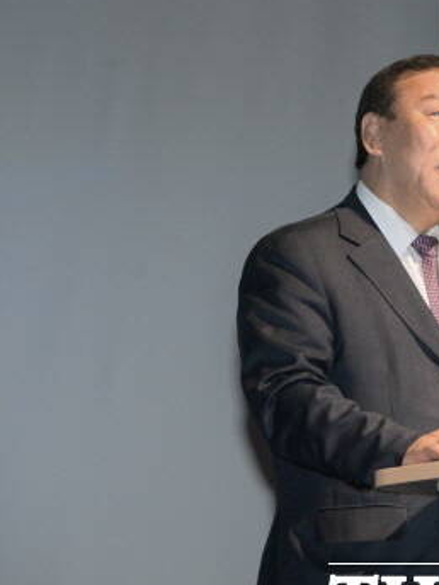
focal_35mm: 224
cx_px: 516
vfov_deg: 8.8
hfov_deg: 6.6
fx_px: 3788
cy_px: 298
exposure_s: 1/125
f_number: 6.3
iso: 6400
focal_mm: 125
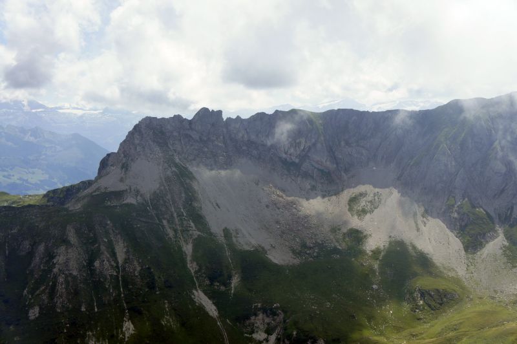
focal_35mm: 48
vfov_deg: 28.0
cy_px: 172
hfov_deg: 41.1
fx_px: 689
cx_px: 258
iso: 200
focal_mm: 32
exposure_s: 1/400
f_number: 8
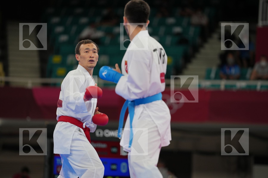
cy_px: 89
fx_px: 1489
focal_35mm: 200
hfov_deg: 10.3
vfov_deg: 6.9
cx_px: 134
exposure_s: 1/1000
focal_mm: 200
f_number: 2.8
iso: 500
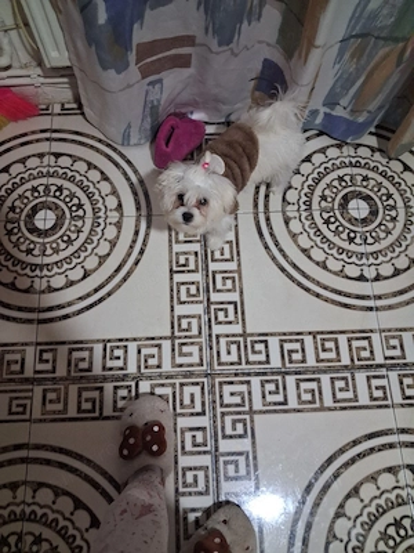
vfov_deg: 65.3
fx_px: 431
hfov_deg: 51.4
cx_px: 207
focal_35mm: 27
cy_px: 276
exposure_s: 1/25
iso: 500
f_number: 1.8
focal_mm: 4
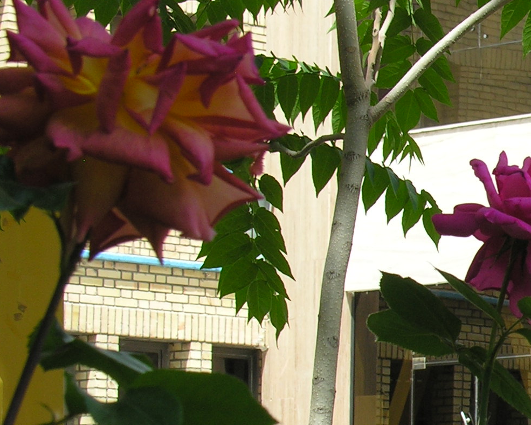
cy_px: 394
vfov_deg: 7.4
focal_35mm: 207
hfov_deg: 9.1
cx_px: 829
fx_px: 3253
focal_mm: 16.4
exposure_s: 1/124
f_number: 5.6
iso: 50
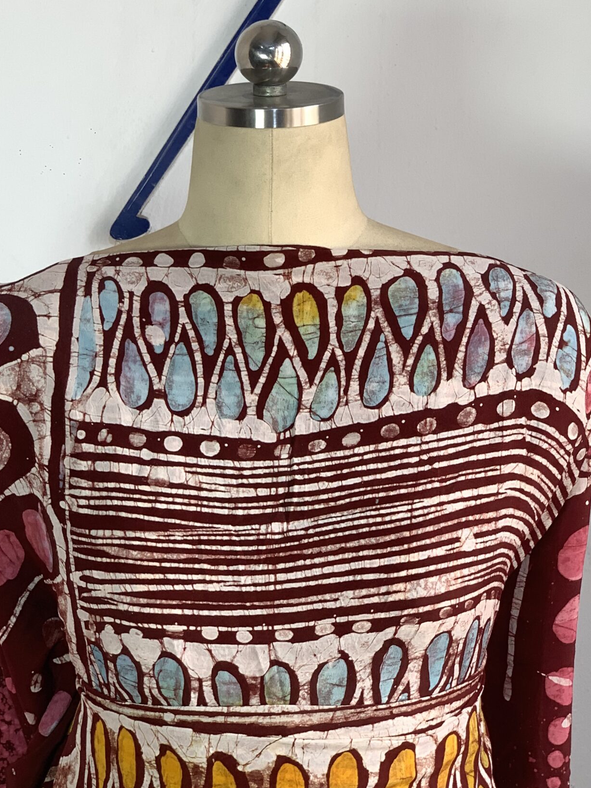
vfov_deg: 23.9
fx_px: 1843
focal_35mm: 81
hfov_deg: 18.2
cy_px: 212
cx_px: 292
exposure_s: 1/95
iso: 50
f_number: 2.4
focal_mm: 6
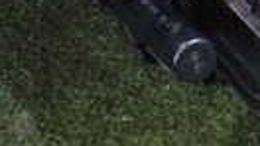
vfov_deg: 8.0
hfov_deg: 13.9
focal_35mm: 149
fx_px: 1026
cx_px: 335
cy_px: -39
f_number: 2.3
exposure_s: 1/40
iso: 800
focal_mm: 5.4
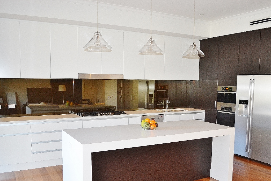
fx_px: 248
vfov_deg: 39.8
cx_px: 147
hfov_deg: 57.1
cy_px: 107
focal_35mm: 33
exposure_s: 1/60
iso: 560
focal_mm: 18
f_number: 3.5
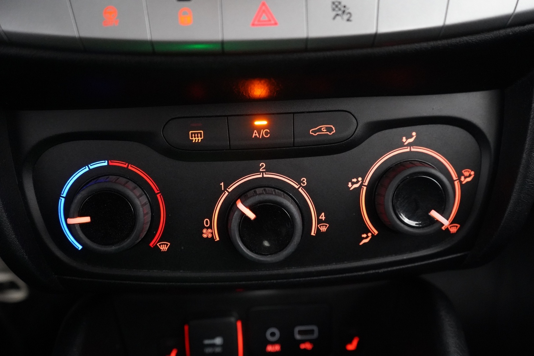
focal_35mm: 34
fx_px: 504
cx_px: 267
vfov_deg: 38.9
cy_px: 178
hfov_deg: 55.8
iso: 12800
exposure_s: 1/50
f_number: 4.5
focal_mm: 34
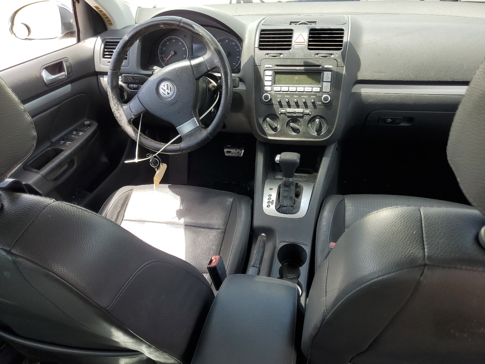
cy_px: 182
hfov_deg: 67.3
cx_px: 242
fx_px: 364
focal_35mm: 26
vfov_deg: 53.1
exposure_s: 1/385
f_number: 1.5
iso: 50
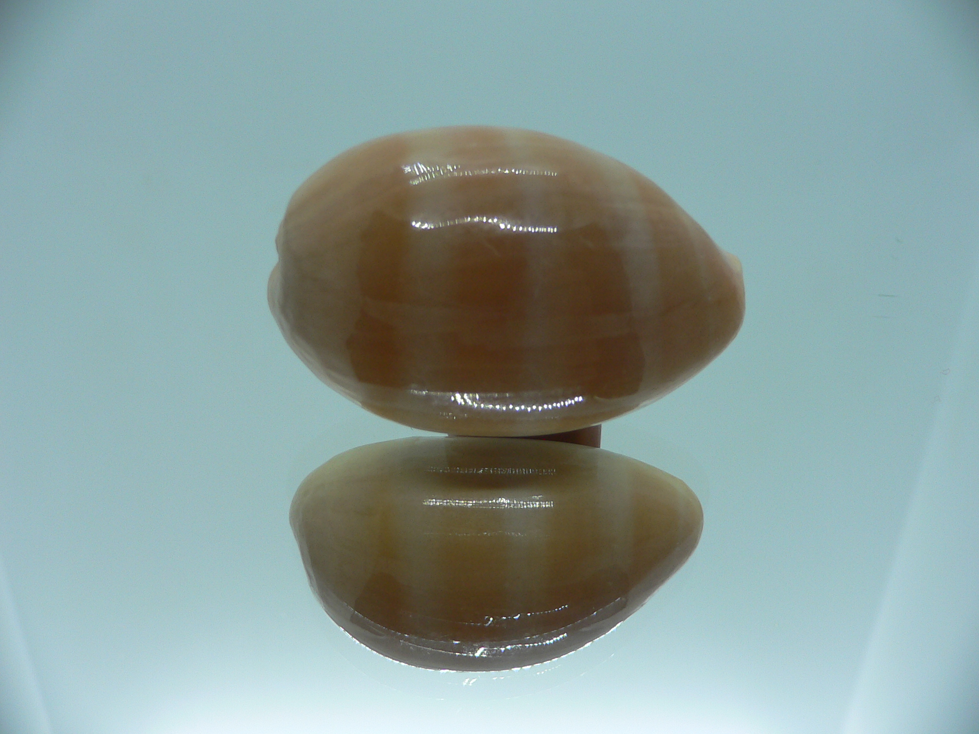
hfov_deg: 52.6
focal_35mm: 35
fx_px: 990
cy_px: 367
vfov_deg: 40.7
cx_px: 490
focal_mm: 4.6
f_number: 2.8
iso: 80
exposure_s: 1/60
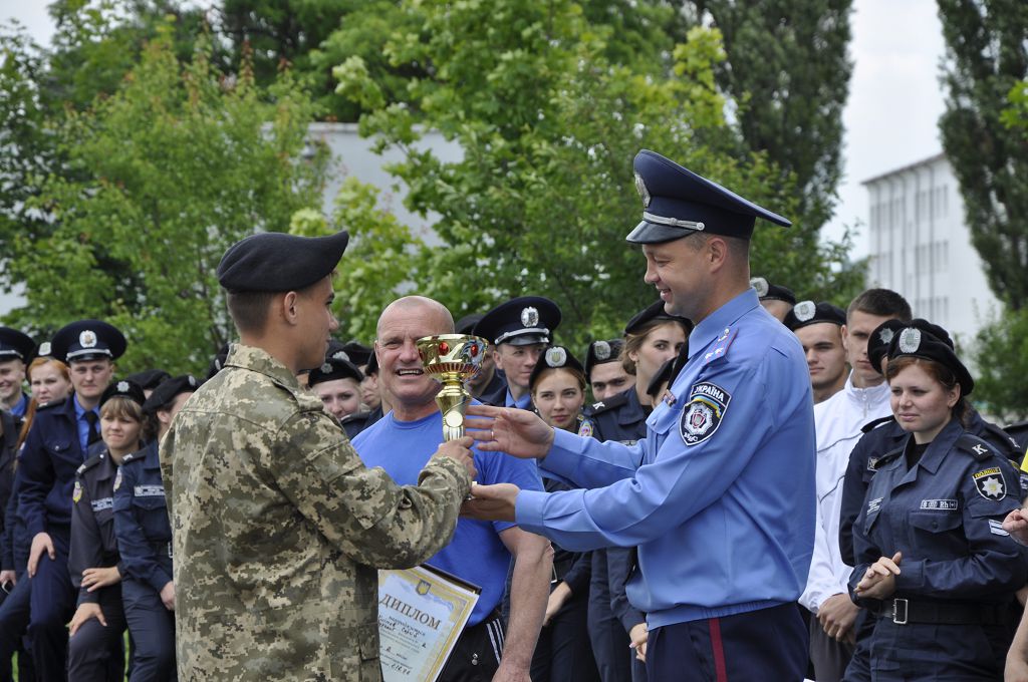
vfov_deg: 8.7
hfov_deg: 13.1
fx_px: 4492
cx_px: 514
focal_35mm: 158
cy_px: 341
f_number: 8
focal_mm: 105
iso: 200
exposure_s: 1/250
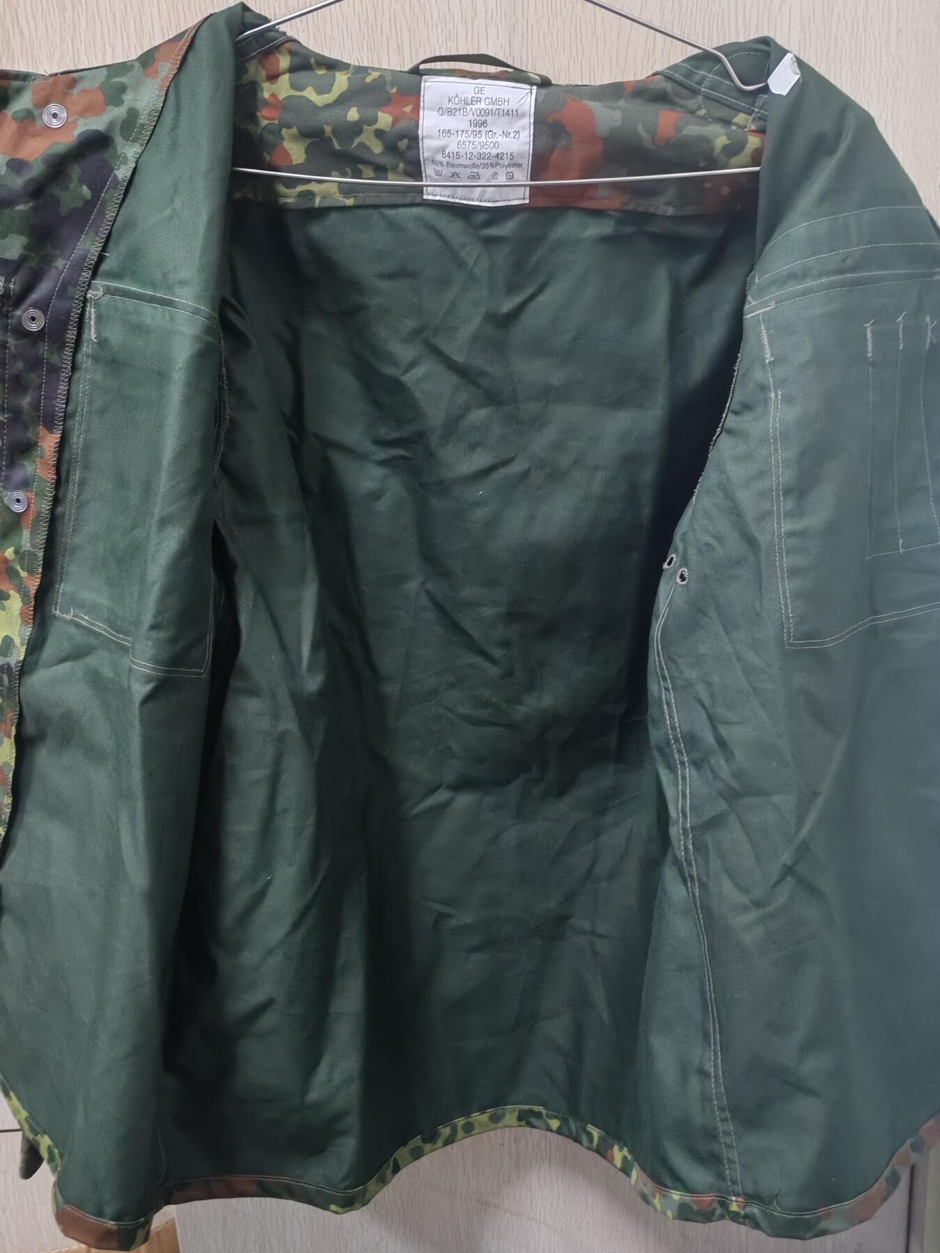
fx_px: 1448
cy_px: 626
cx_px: 470
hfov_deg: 36.0
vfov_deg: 46.8
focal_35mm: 40
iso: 1000
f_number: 1.95
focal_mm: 5.52
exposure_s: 1/20
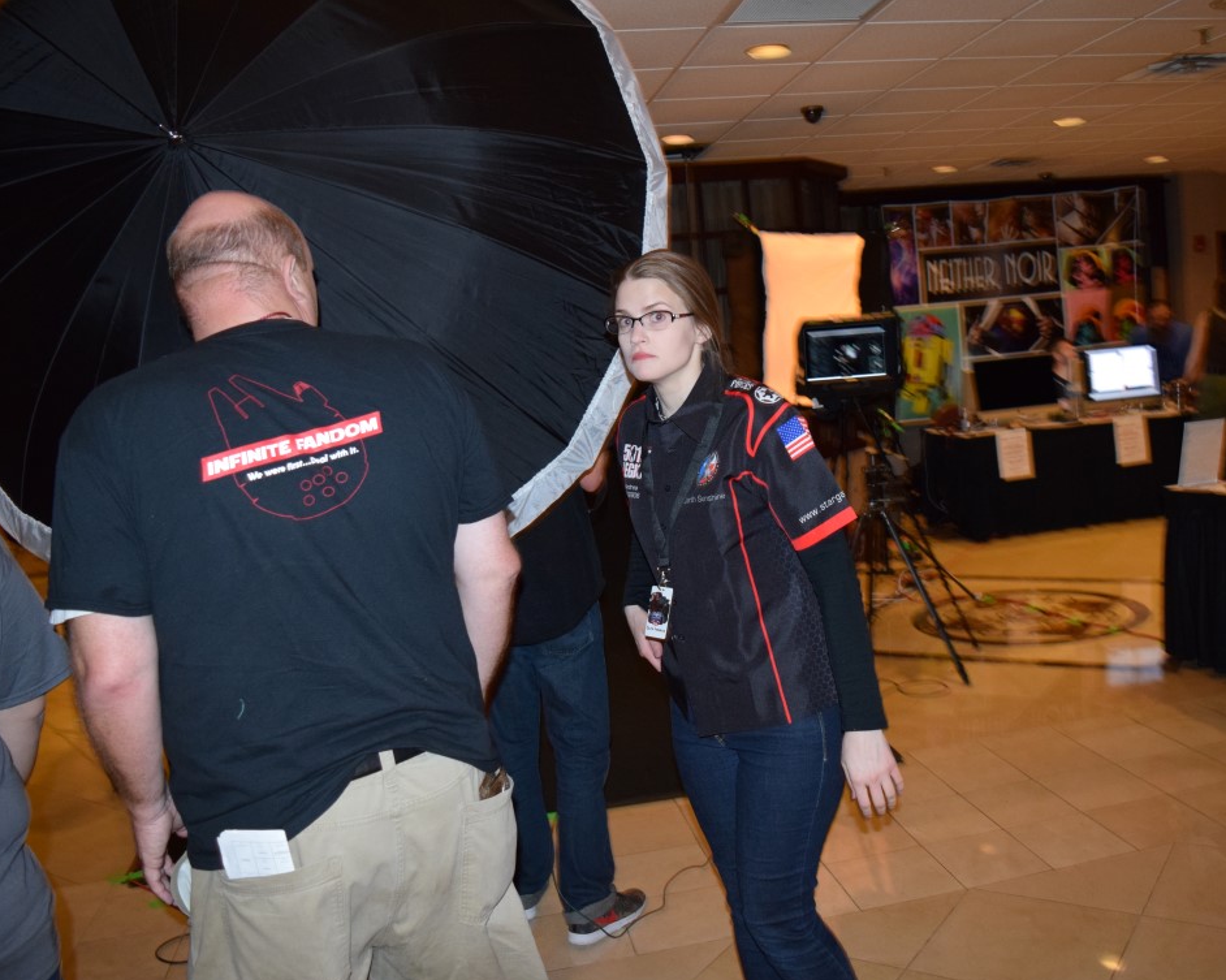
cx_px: 698
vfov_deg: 47.1
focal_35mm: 31
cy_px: 498
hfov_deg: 57.0
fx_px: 1124
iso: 1600
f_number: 3.5
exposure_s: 1/60
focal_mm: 18
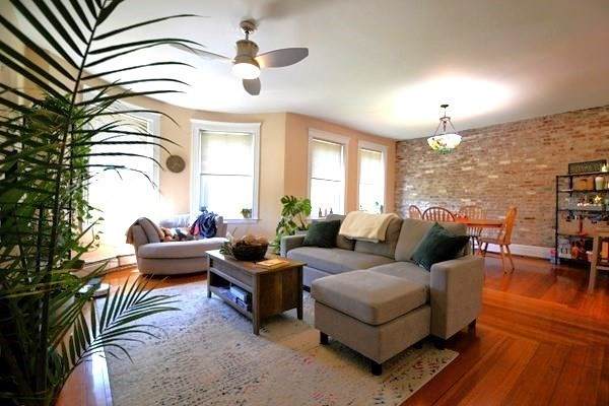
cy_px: 203
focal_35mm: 15
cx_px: 304
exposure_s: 1/60
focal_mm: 10
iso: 1000
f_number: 3.5
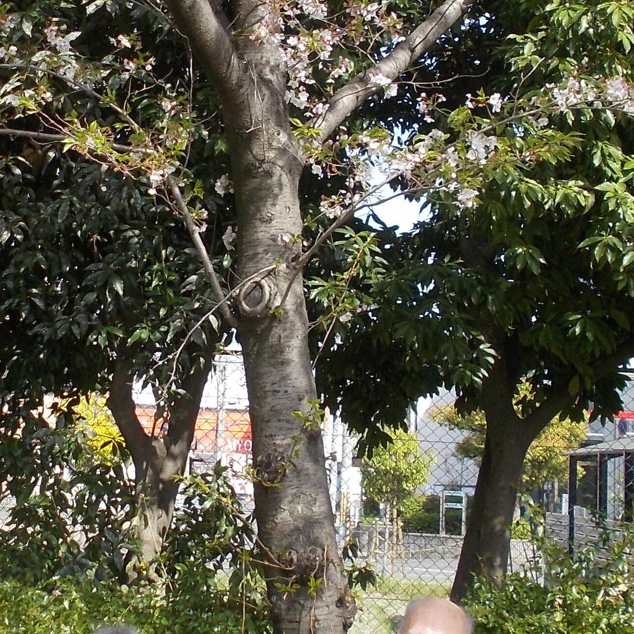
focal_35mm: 94
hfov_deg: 18.4
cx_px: 190
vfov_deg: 18.4
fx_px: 1948
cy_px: 195
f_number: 3.4
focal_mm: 5.3
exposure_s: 1/320
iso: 80
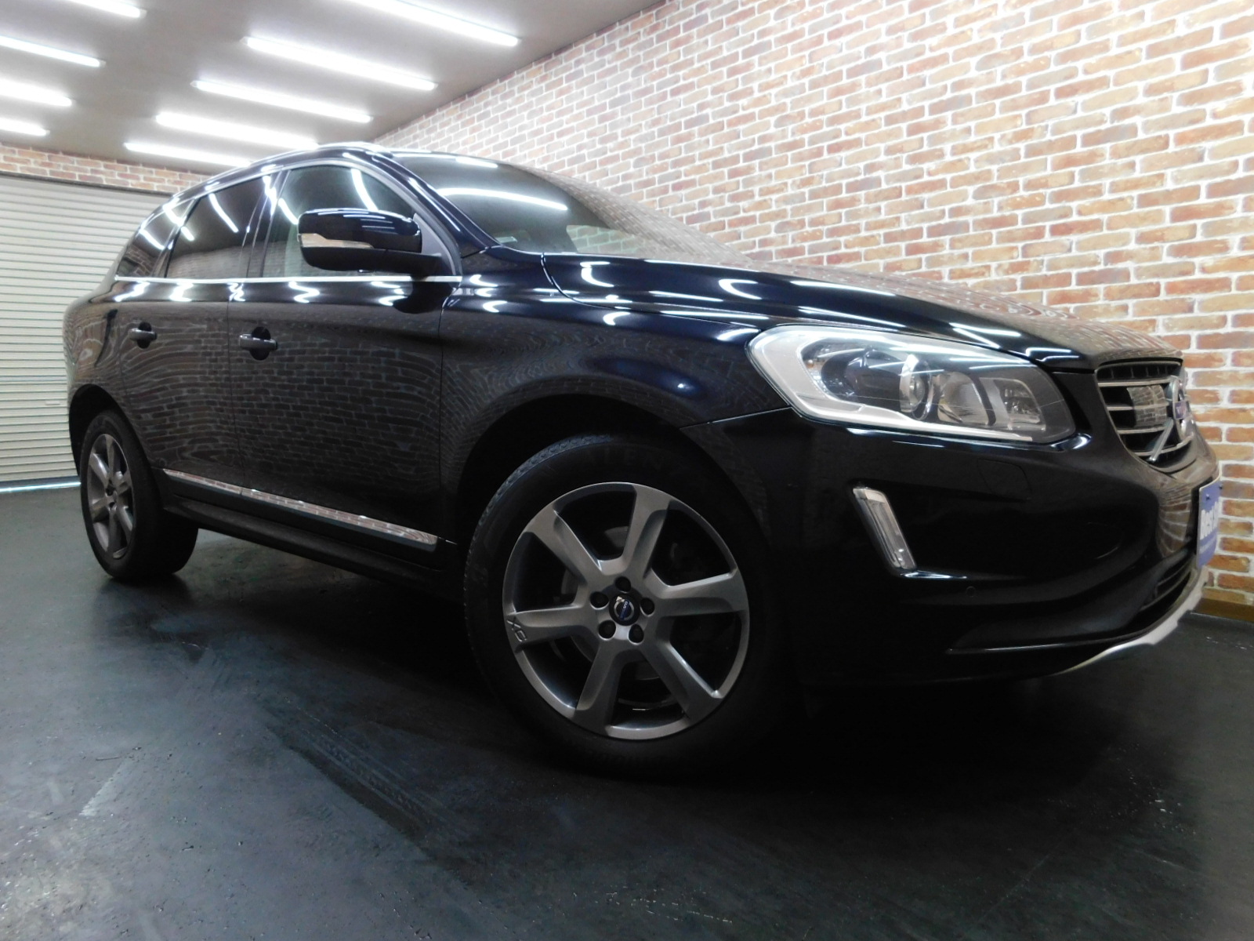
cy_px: 470
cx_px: 627
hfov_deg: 73.9
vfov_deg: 58.9
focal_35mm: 23
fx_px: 833
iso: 360
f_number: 3
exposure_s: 1/30
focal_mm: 4
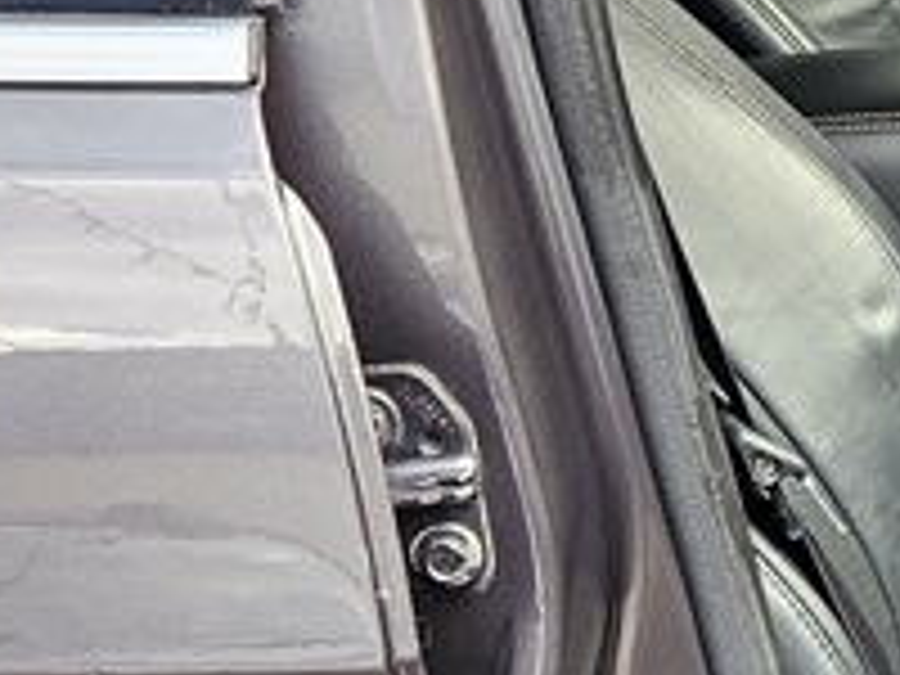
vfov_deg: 10.7
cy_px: 297
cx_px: 1490
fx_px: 3588
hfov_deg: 13.2
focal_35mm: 138
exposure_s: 1/120
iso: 100
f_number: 1.8
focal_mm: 5.4
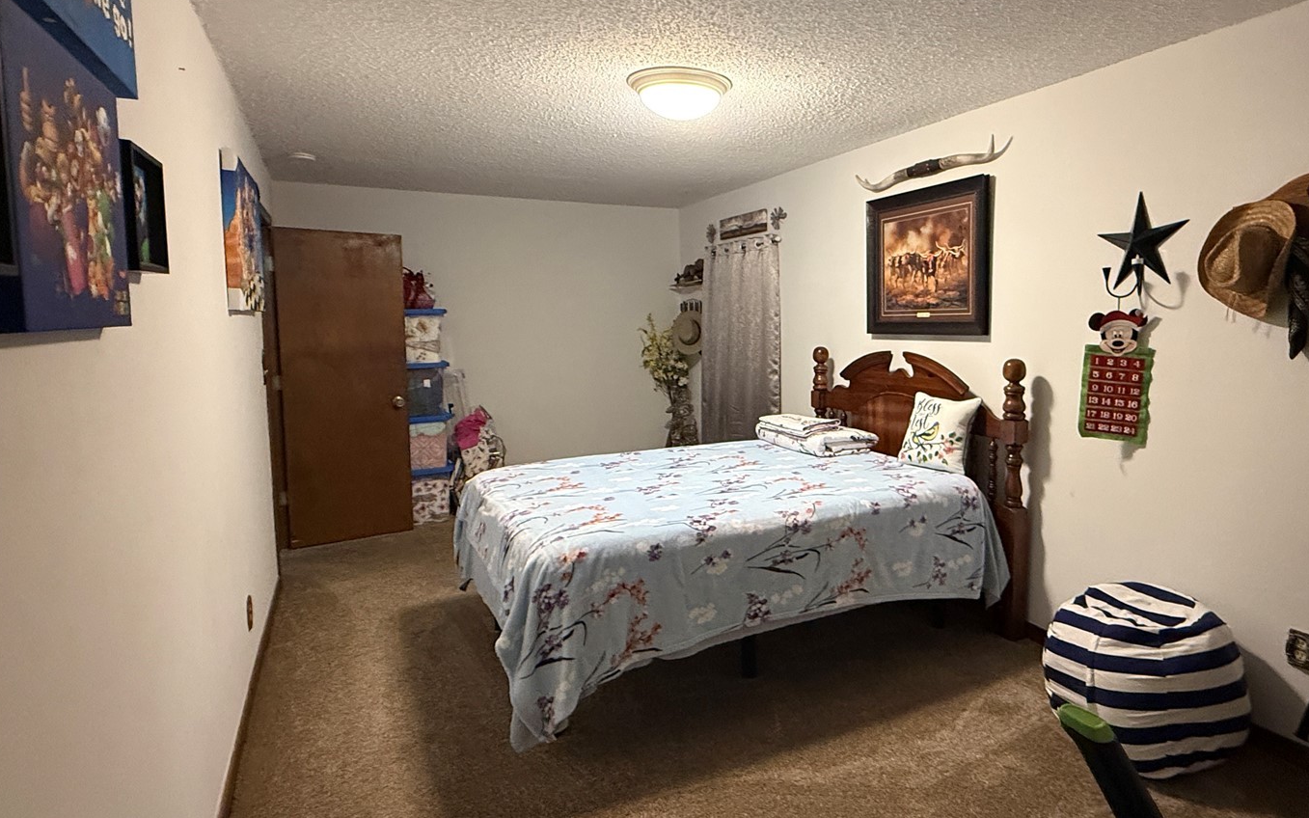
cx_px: 789
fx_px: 749
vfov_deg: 57.2
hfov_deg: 81.2
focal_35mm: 21
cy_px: 388
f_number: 2.2
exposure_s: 1/60
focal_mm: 2.22
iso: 640
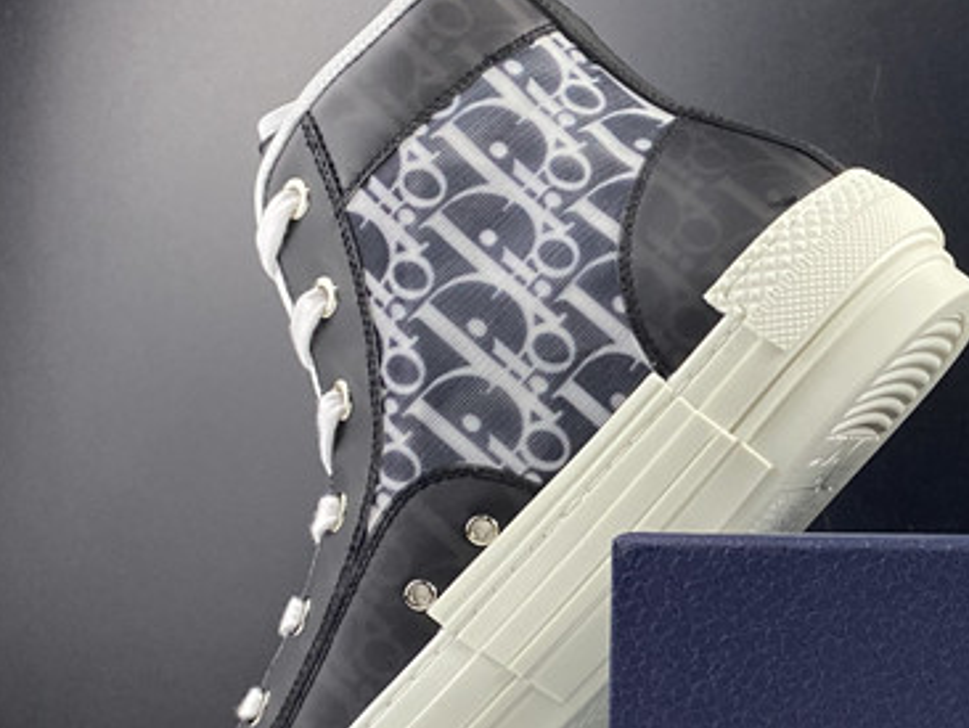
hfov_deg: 24.3
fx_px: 1989
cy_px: 537
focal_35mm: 71
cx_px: 1223
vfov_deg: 20.6
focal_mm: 4.25
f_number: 1.8
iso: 125
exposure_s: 1/81
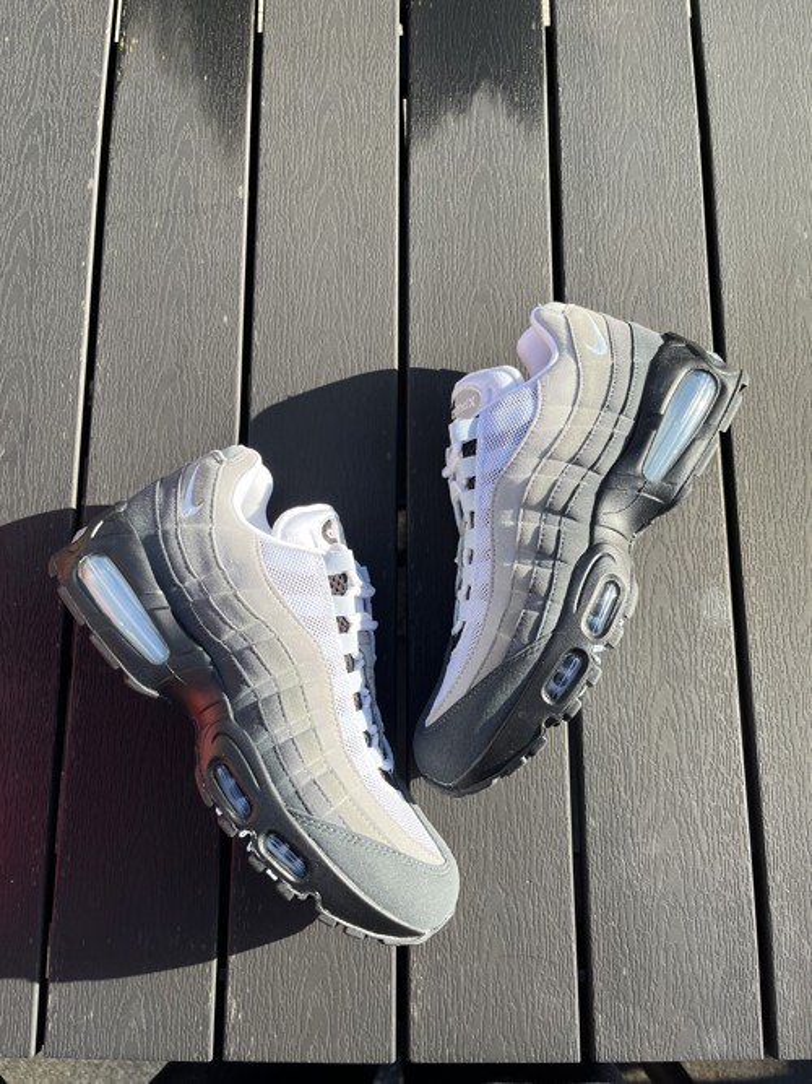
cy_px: 542
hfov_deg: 53.0
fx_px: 813
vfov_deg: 67.3
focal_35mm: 26
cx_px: 406
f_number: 1.6
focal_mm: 5.1
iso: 50
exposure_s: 1/1018
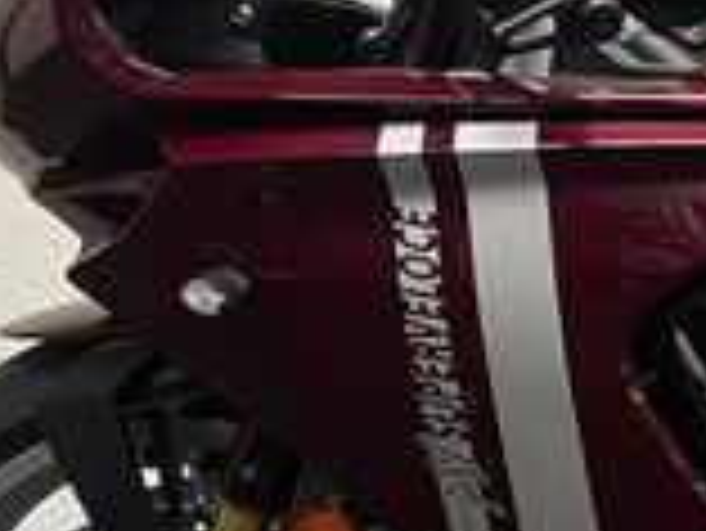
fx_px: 2164
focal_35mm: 106
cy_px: 387
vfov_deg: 13.9
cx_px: 1052
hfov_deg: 16.8
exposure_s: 1/50
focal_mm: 5.1
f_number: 1.6
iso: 100
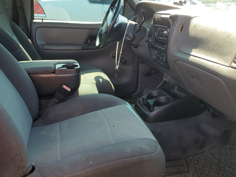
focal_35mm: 34
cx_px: 96
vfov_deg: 41.7
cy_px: 77
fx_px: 232
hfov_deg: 53.6
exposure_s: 1/204
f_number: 1.5
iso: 50
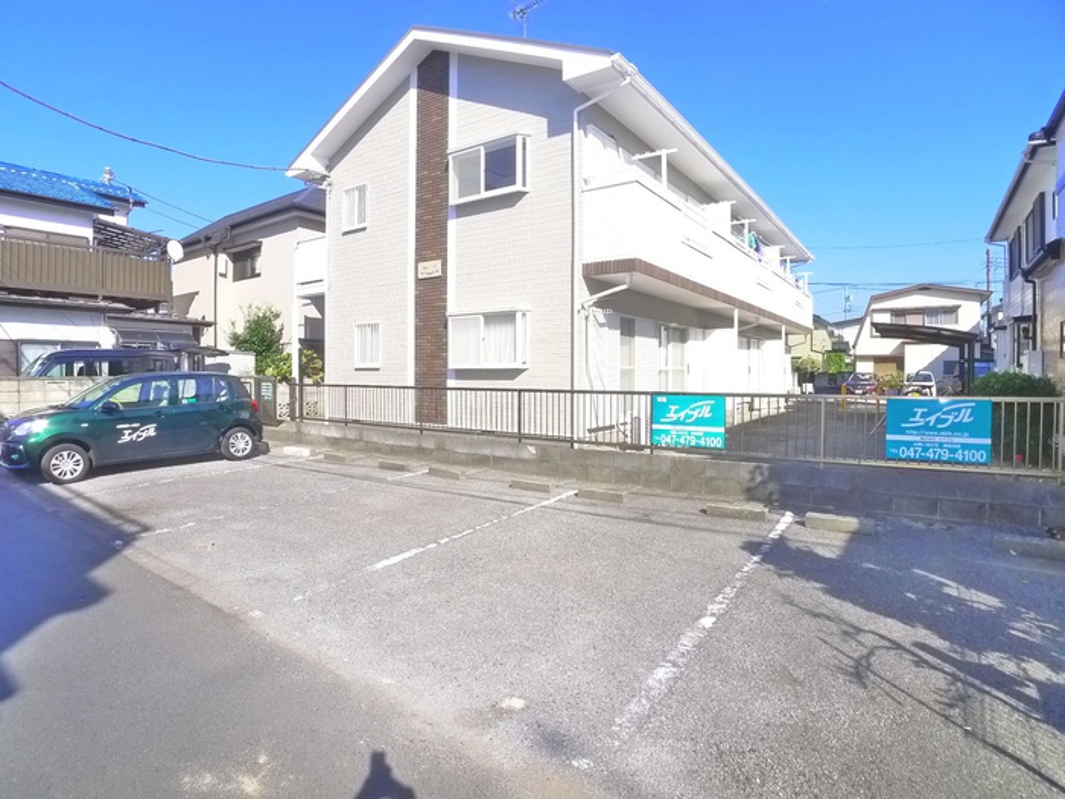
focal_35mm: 24
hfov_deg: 71.6
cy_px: 400
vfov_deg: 56.8
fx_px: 738
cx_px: 532
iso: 400
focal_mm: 5.1
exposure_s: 1/640
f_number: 4
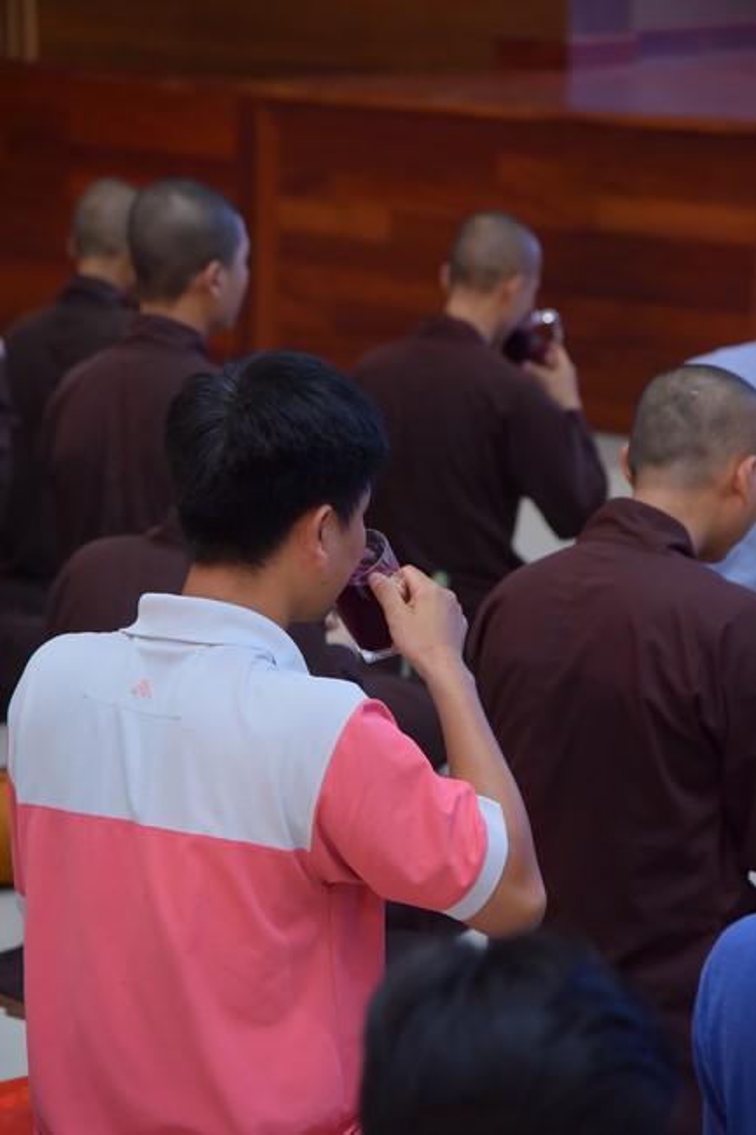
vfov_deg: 17.1
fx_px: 3782
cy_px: 568
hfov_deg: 11.4
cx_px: 378
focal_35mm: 120
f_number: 5
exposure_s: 1/100
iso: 1250
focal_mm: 120
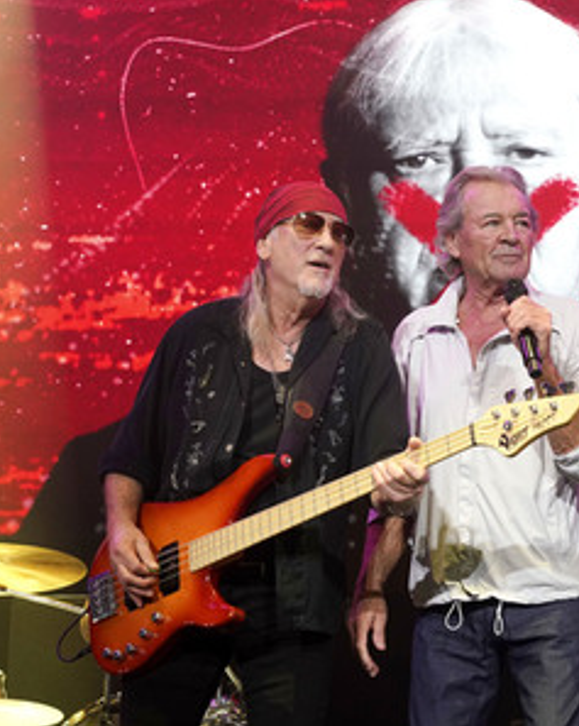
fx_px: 1437
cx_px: 492
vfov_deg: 28.3
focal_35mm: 67
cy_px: 362
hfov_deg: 22.4
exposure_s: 1/640
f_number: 5.6
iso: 1600
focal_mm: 47
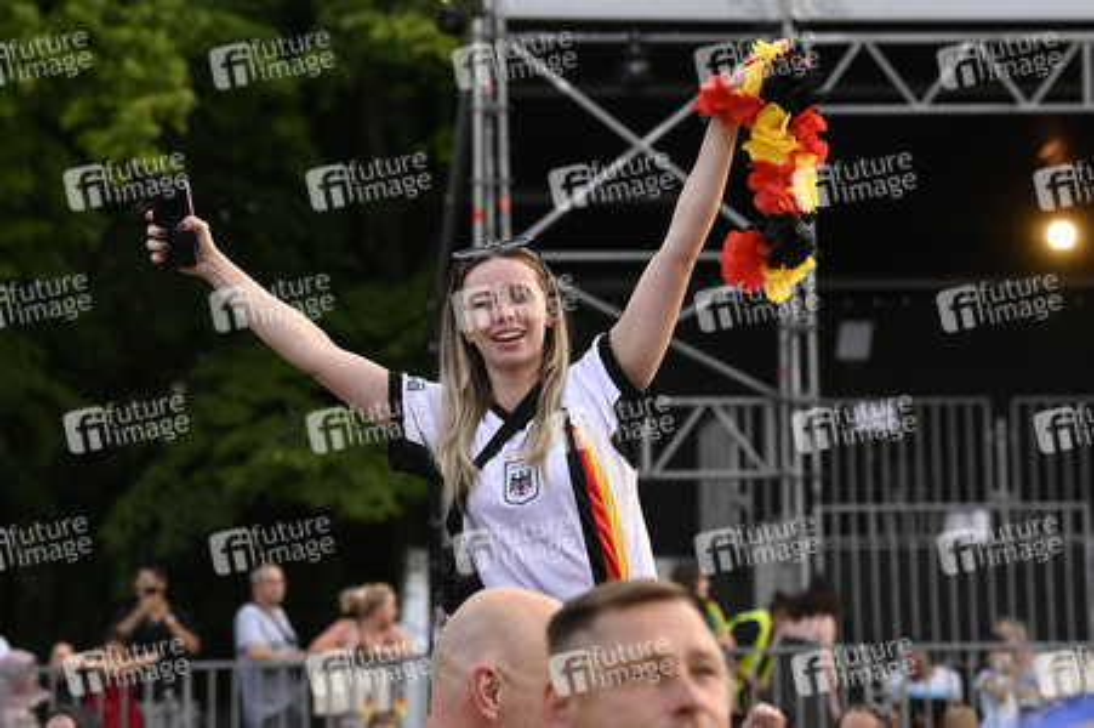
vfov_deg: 13.4
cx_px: 547
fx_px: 3097
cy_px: 364
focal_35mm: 102
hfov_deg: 20.0
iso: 640
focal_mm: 102
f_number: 5
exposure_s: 1/400
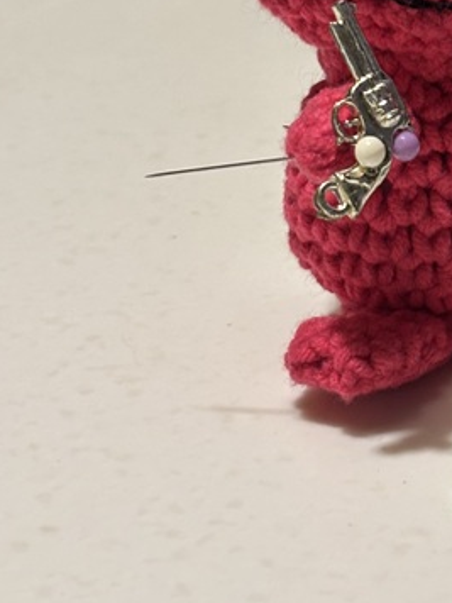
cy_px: 80
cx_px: 489
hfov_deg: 12.5
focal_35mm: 117
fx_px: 2037
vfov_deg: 16.6
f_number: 1.6
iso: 125
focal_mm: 5.96
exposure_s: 1/40
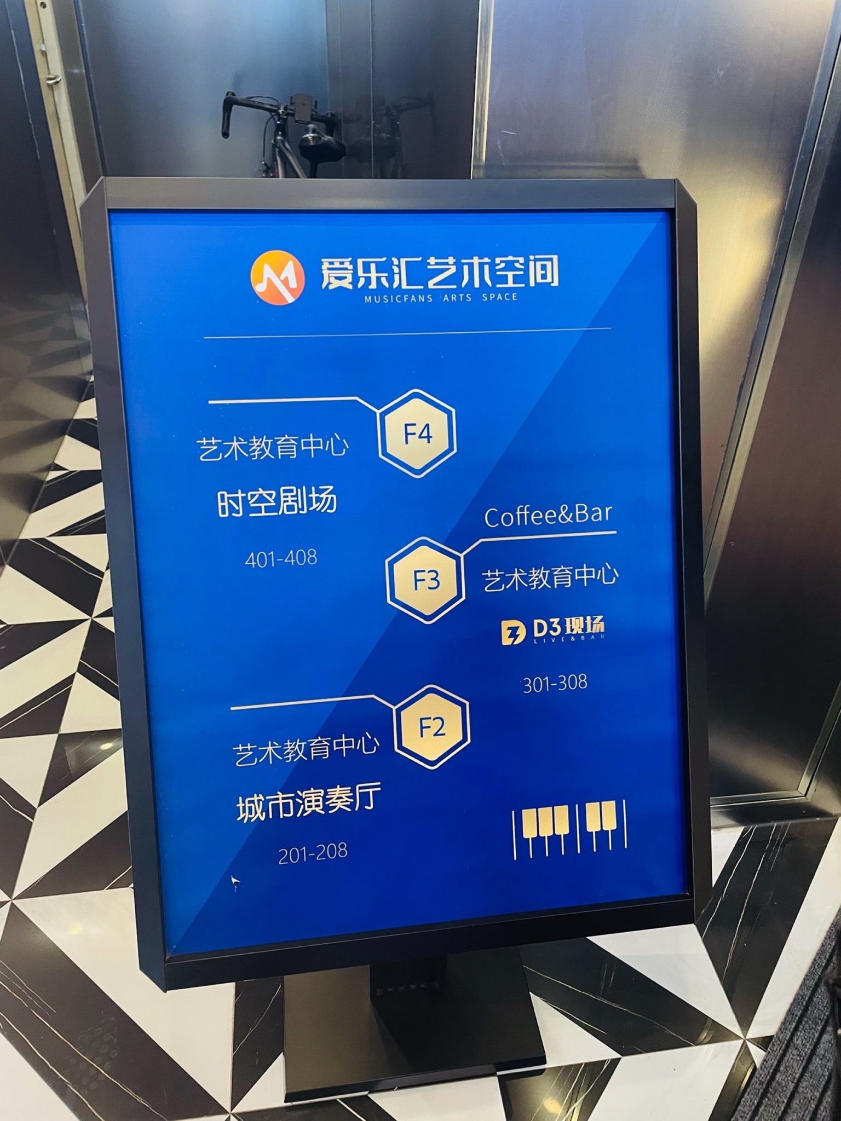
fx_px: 842
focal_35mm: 26
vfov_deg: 67.3
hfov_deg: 53.1
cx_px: 420
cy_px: 560
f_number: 1.6
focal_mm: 4.2
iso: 200
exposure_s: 1/50
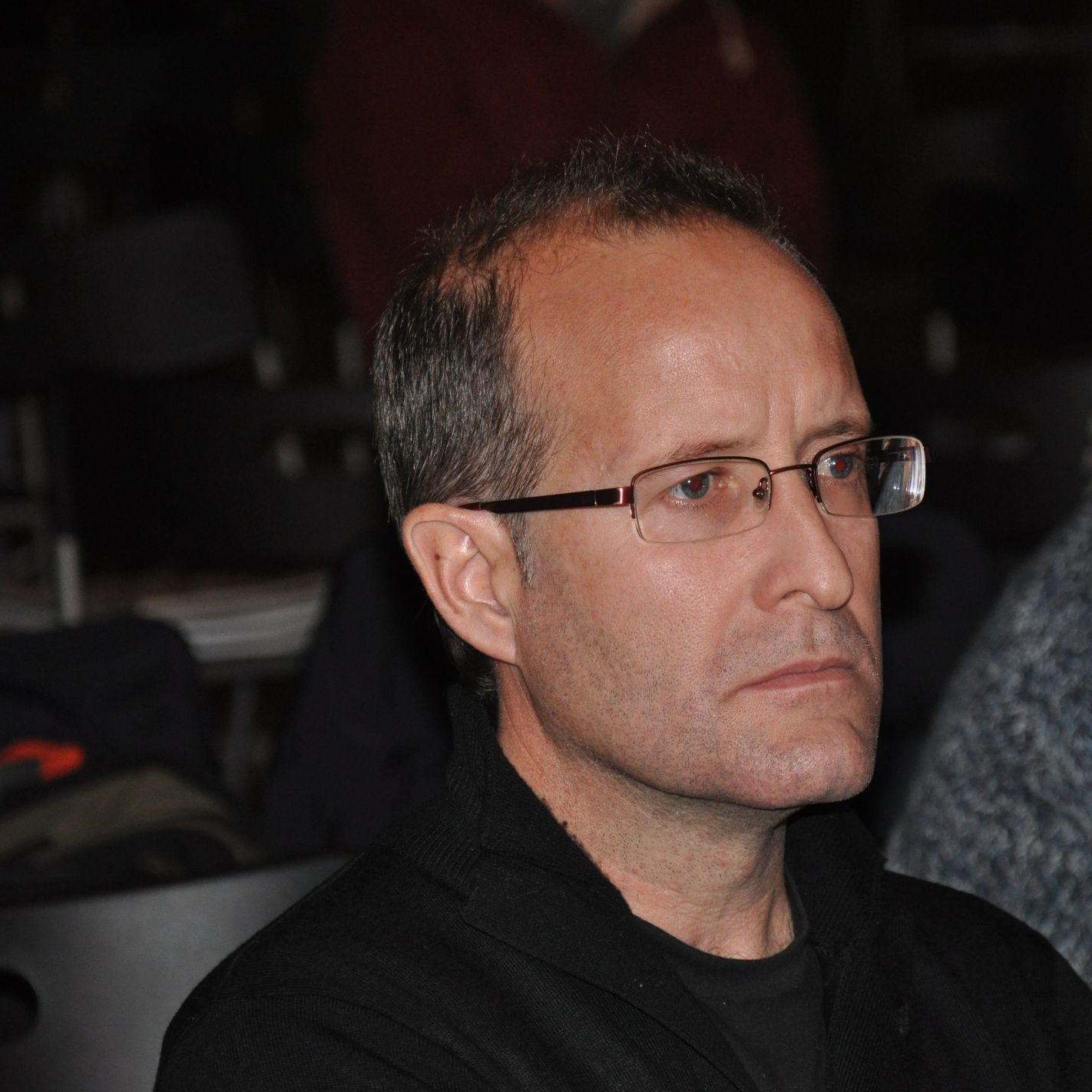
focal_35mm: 202
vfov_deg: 8.7
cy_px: 546
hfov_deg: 8.7
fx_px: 7197
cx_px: 687
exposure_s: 1/60
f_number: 5.6
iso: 800
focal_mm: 105
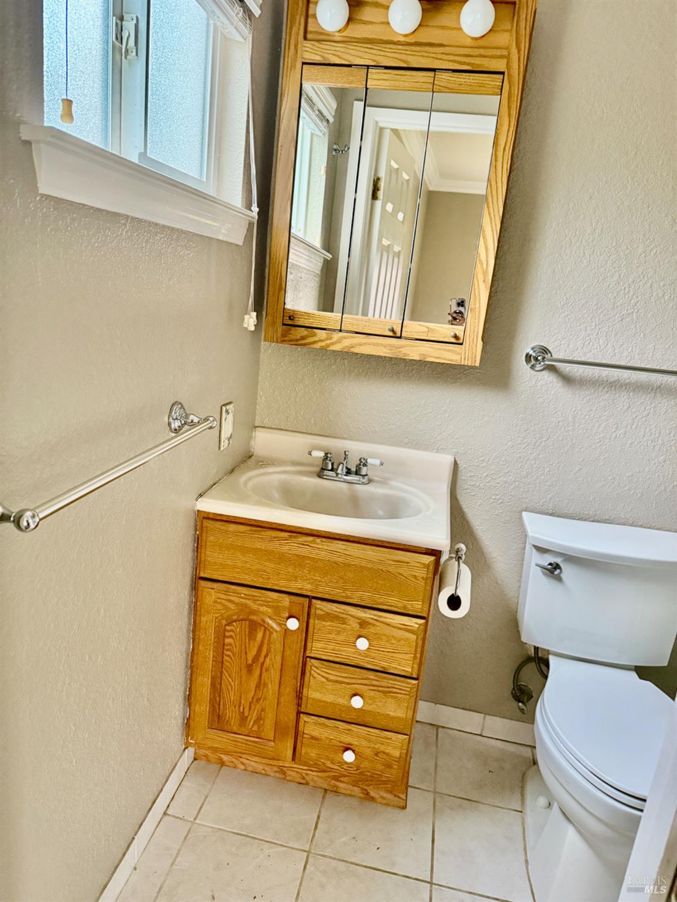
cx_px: 338
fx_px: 626
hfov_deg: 56.8
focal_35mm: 24
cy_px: 451
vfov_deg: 71.6
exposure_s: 1/60
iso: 800
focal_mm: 6.76
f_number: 1.78
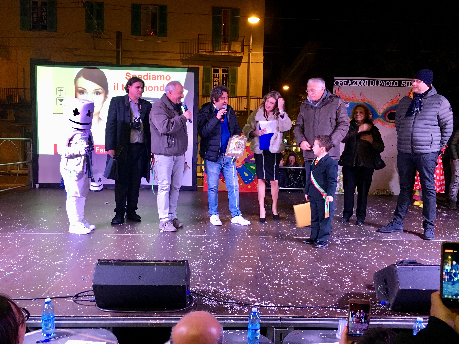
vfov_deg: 46.8
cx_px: 234
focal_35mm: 30
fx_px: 398
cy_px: 175
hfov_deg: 60.0
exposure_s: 1/33
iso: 160
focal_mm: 4.15
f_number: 2.2
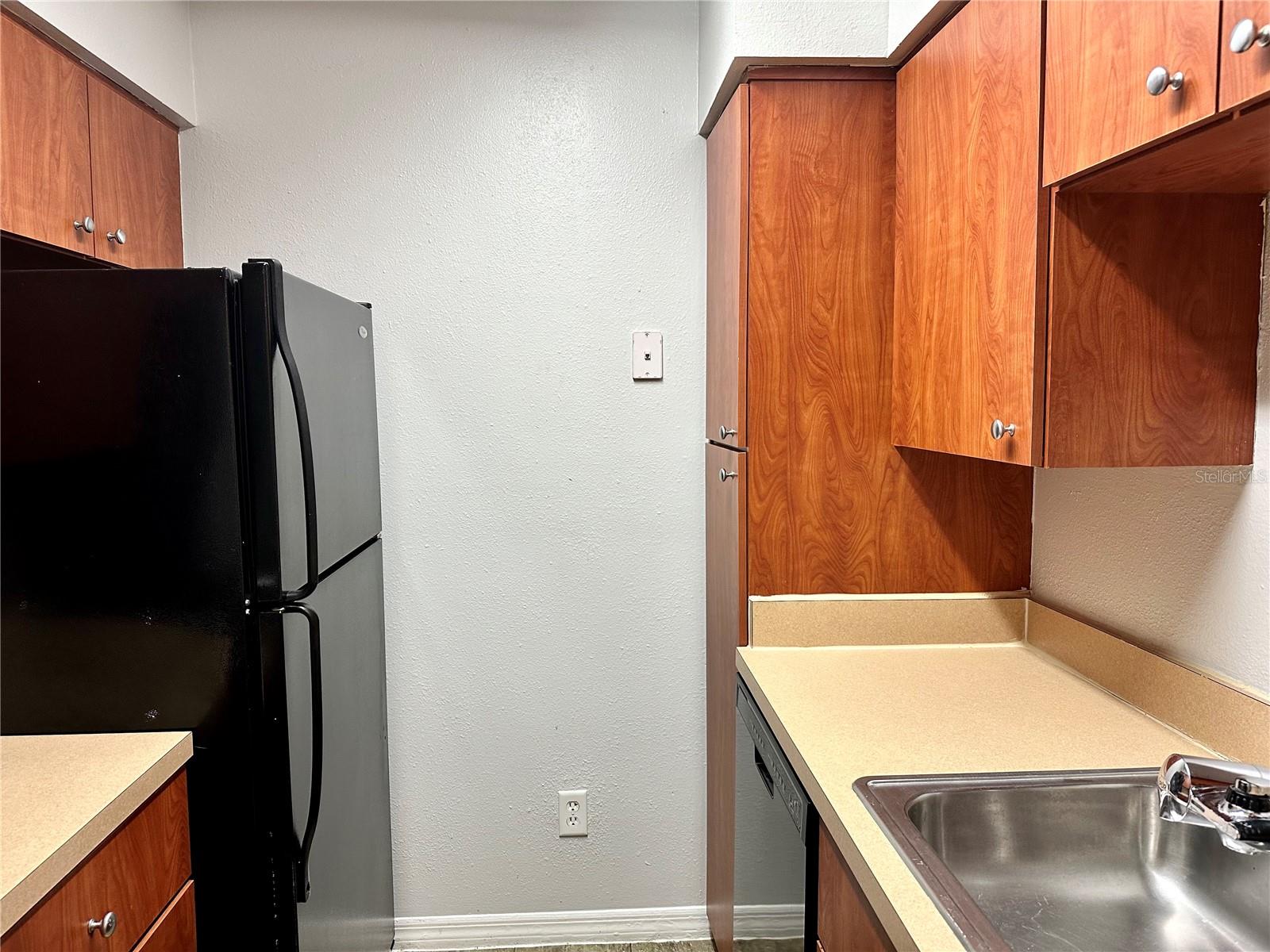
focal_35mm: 24
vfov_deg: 56.8
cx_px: 635
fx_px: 881
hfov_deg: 71.6
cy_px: 476
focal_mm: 6.86
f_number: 1.78
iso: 200
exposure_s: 1/60
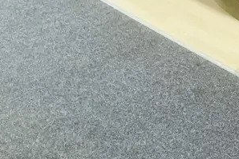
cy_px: 376
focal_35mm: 100
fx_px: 664
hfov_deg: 20.0
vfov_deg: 11.4
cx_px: 23
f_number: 1.8
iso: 320
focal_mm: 3.99
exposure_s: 1/50
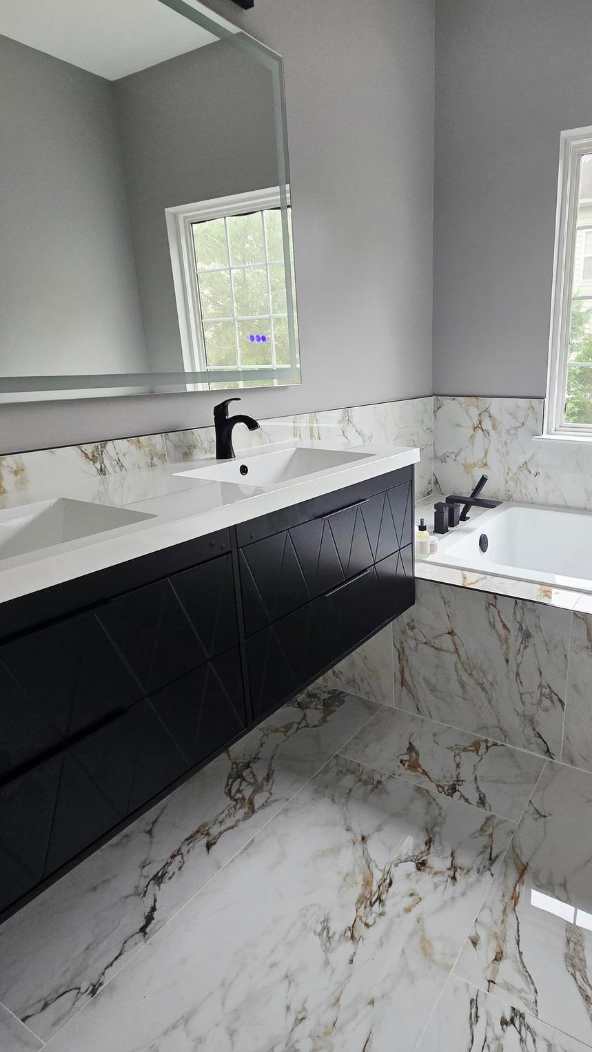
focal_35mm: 19
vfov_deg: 89.6
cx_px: 404
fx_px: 530
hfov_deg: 56.8
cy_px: 526
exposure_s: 1/60.2
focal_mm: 2.2
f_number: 2.2
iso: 64
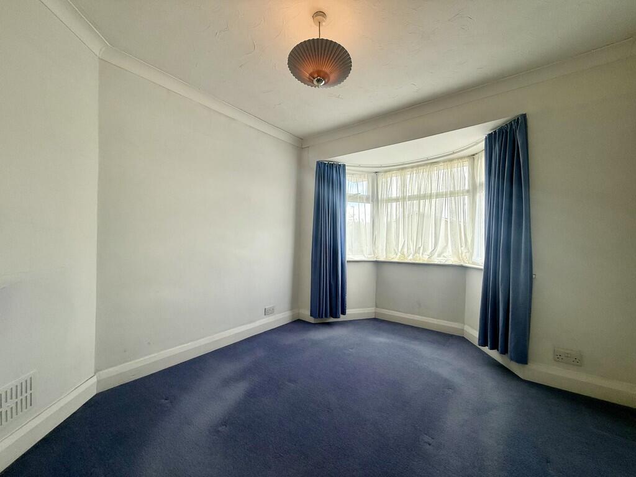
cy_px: 238
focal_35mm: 14
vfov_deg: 85.7
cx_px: 318
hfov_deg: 102.1
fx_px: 257
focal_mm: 2.22
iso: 64
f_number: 2.2
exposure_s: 1/136
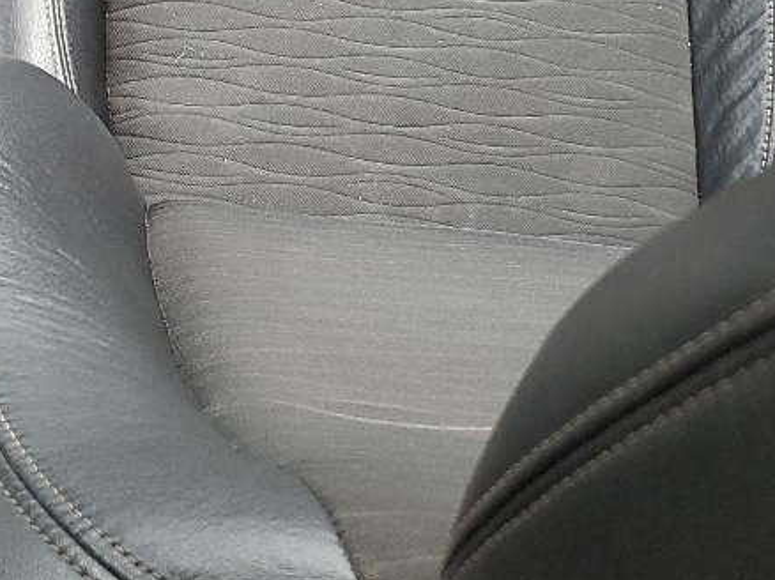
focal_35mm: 95
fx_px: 2126
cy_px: -389
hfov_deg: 19.8
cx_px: -74
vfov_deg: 14.1
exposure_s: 1/120
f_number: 1.5
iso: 84
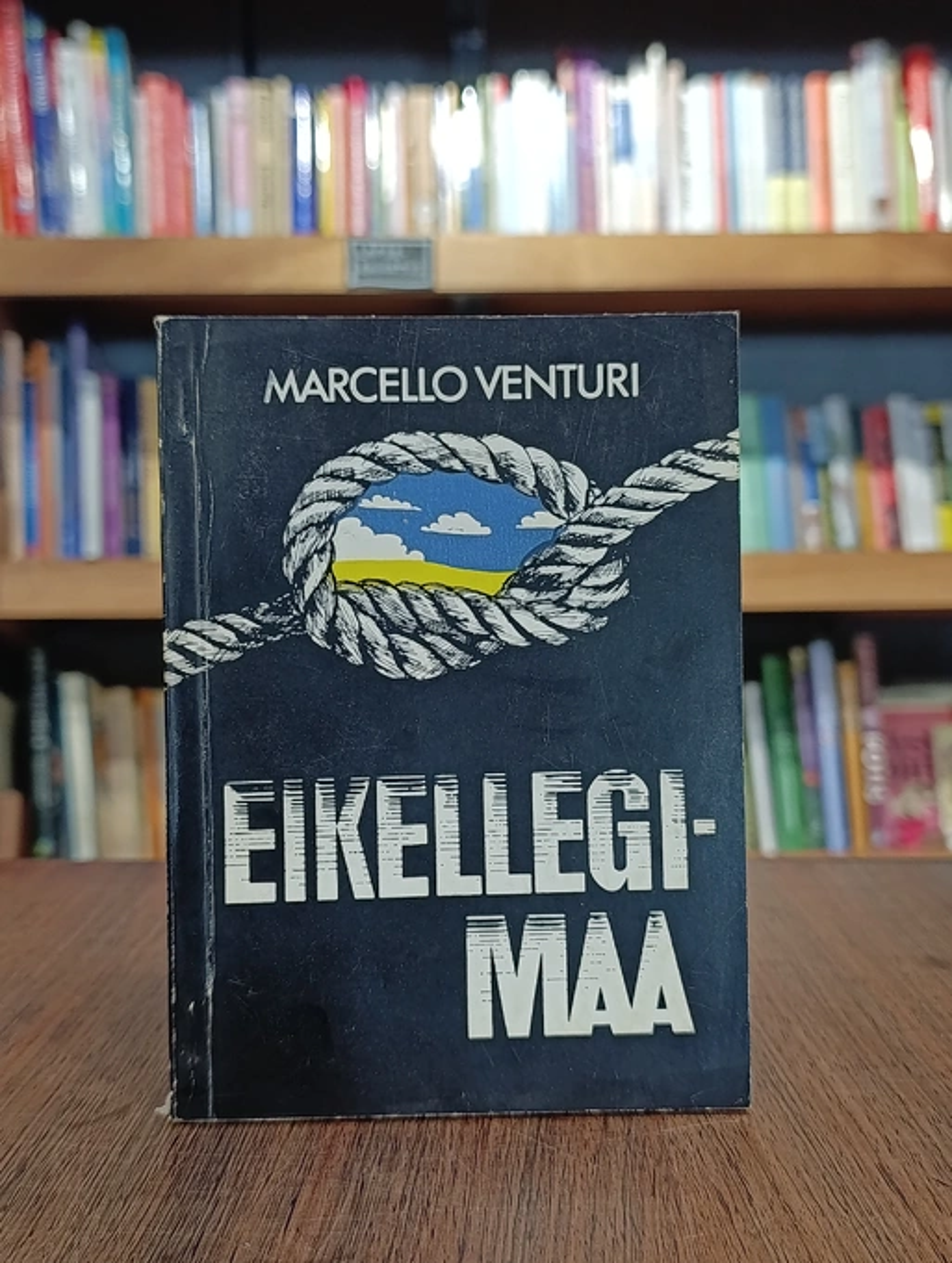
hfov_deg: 34.4
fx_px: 1536
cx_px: 476
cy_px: 632
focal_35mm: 42
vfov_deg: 44.7
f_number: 1.65
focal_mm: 6.11
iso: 469
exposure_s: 1/100
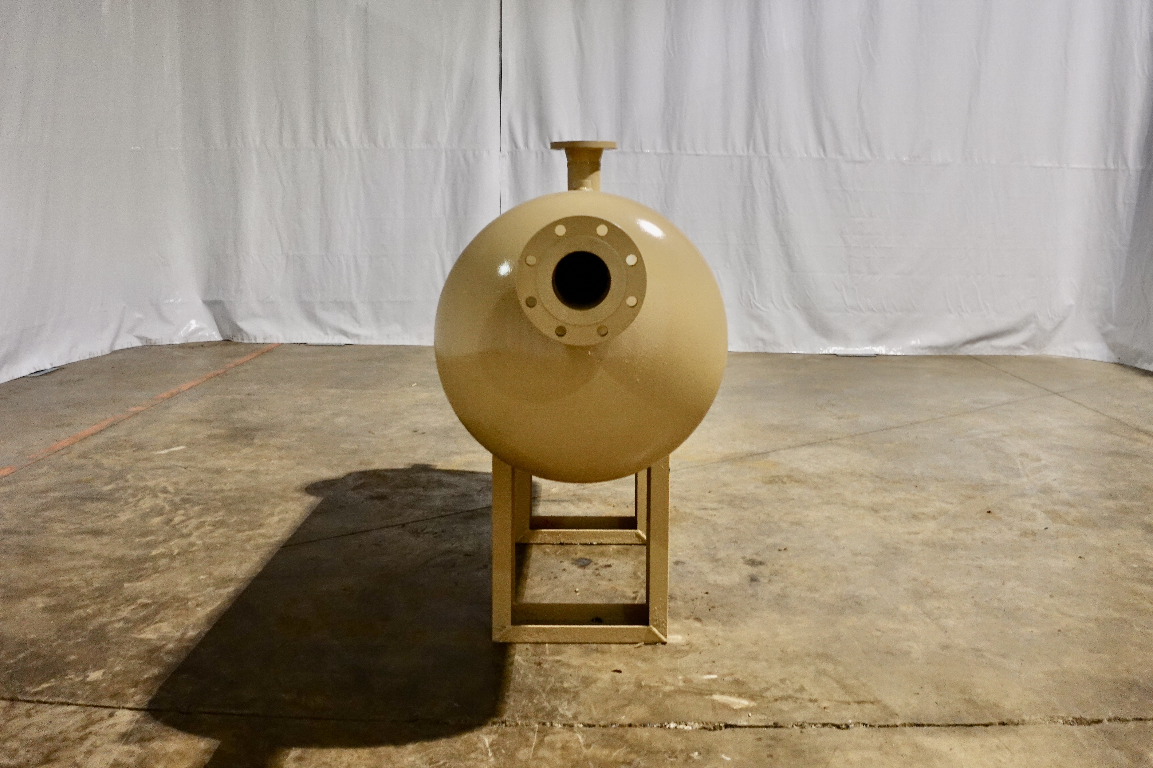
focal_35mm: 35
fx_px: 1121
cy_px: 384
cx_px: 576
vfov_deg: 37.9
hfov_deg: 54.4
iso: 800
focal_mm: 13.4
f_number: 2.8
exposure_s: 1/25
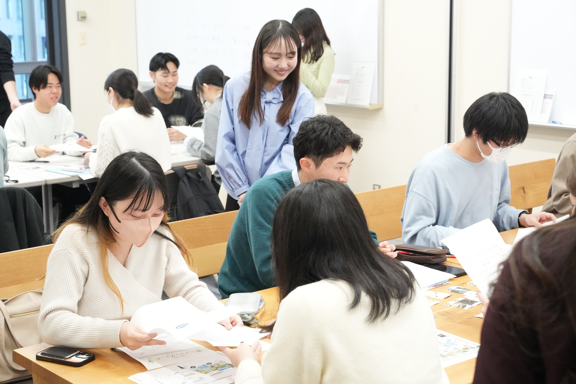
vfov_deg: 21.6
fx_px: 1008
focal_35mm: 63
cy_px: 192
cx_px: 288
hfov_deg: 31.9
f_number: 8
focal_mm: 63
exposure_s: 1/400
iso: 16000
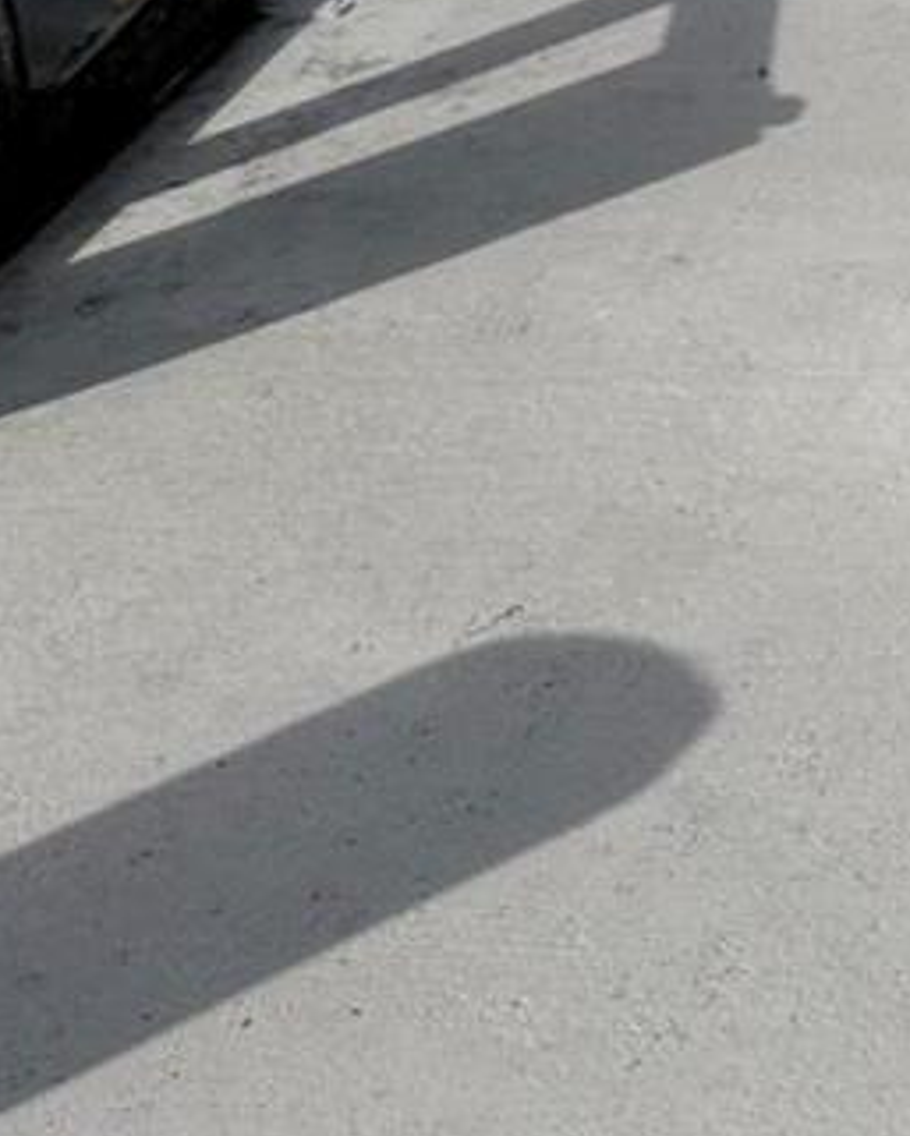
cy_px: -846
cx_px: 1547
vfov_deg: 15.1
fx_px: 3769
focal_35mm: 112
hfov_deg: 12.7
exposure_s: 1/10417
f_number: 1.78
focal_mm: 6.76
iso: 80
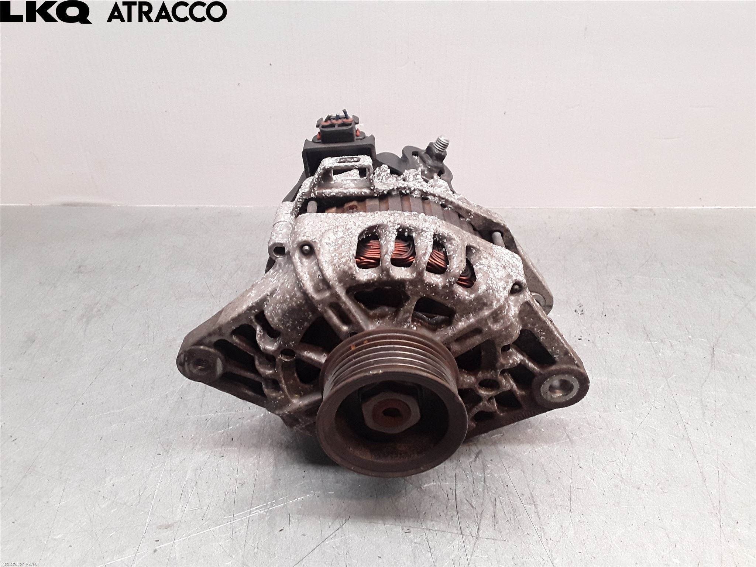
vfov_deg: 49.7
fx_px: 612
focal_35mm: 28
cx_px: 378
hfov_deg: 63.4
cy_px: 284
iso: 100
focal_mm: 2.91
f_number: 1.9
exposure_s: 1/100
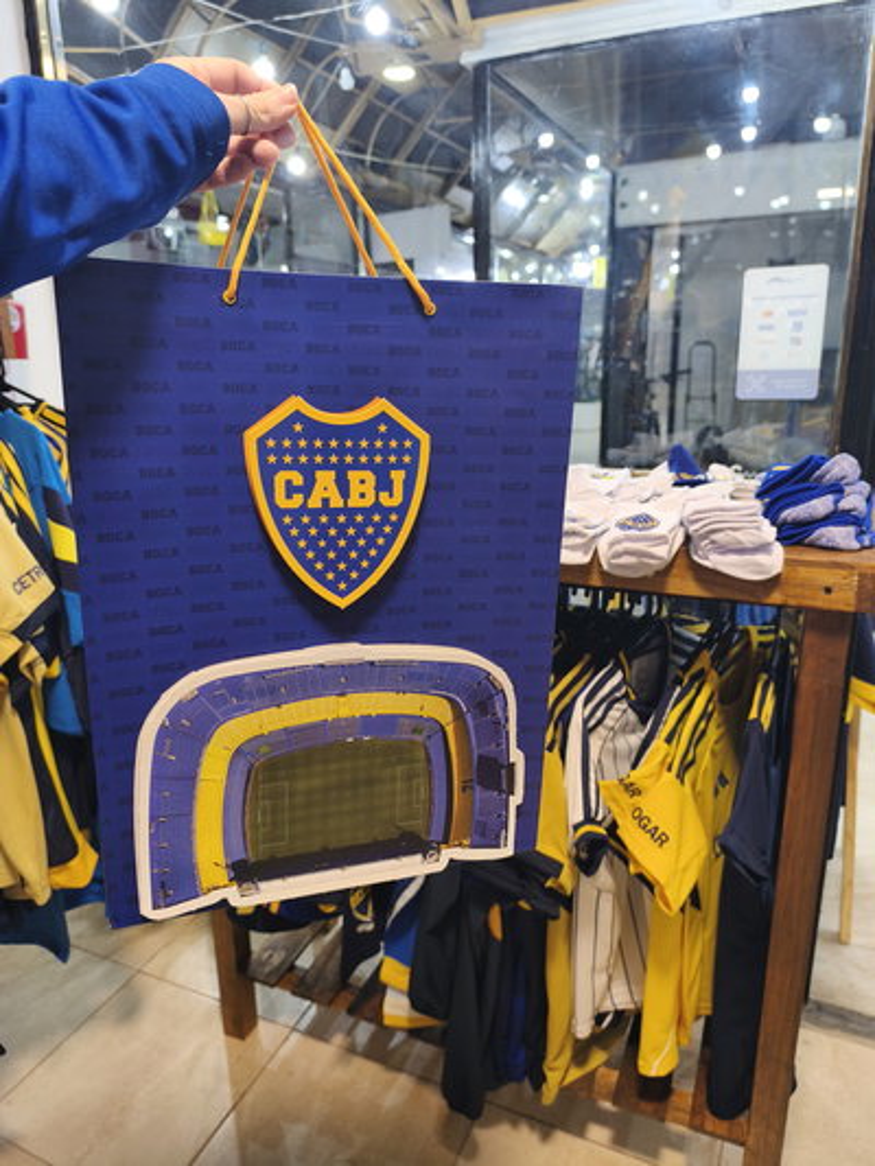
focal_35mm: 23
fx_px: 775
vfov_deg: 73.9
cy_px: 583
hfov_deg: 58.9
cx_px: 438
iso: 400
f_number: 1.65
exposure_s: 1/50
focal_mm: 6.14
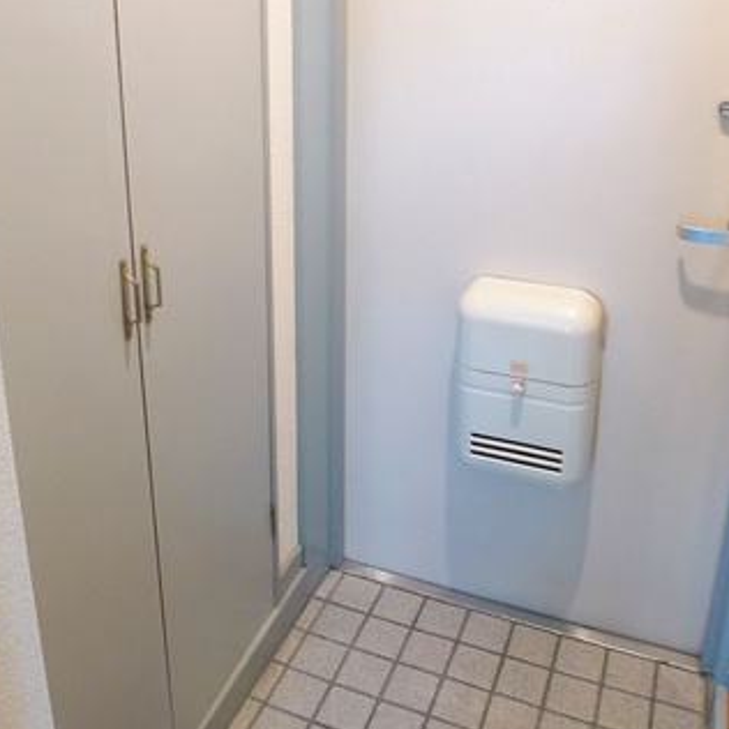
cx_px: 359
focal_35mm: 47
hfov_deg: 36.1
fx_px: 1120
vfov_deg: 35.2
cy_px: 171
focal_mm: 5.1
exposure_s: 1/4
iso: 80
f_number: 2
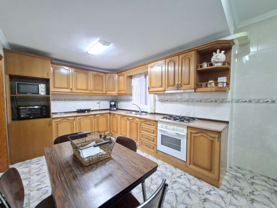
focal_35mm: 13
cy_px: 104
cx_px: 138
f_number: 2.2
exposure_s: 1/20
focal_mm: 1.74
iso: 640
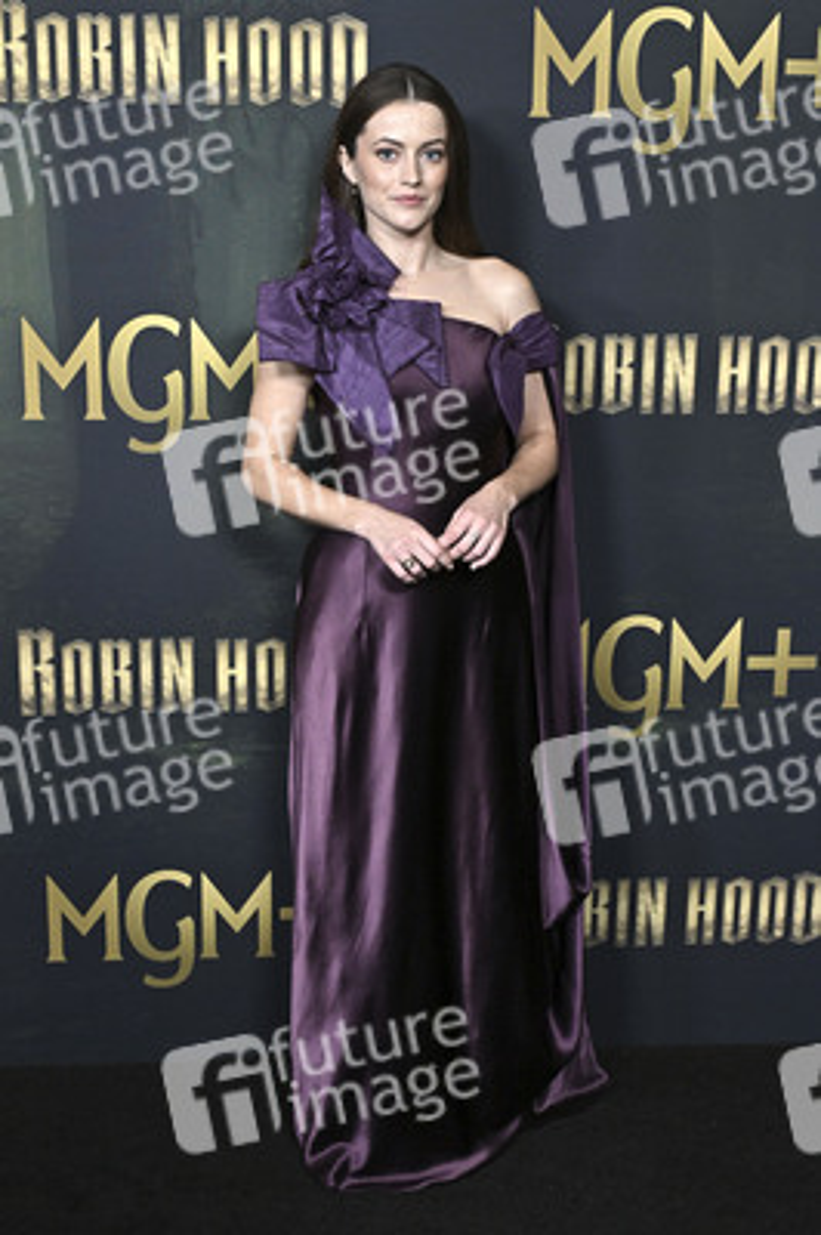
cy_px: 618
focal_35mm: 42
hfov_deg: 31.8
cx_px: 410
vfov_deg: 46.4
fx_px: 1439
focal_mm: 42
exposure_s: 1/320
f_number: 6.3
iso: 1600
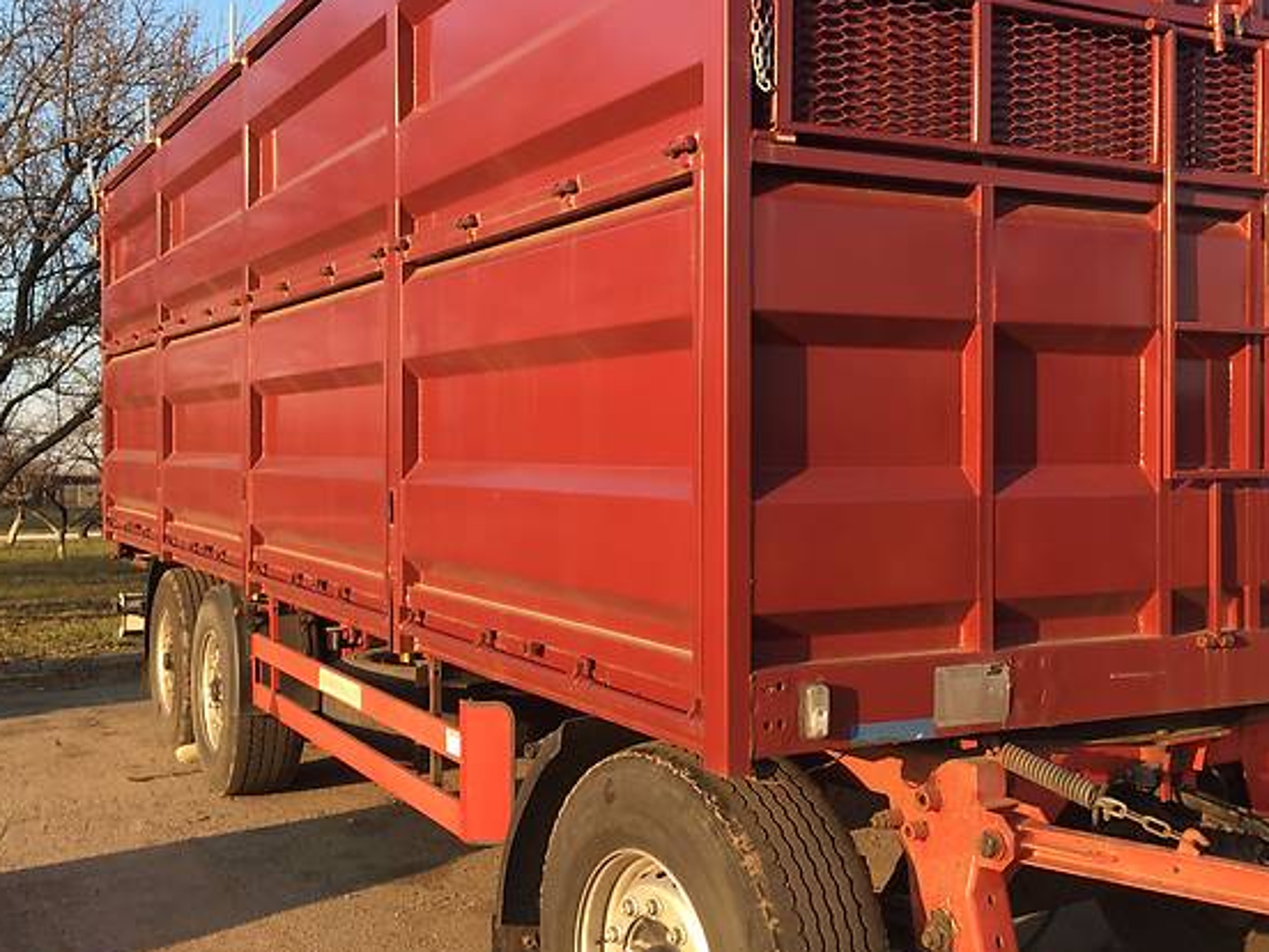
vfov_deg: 34.3
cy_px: 423
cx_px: 761
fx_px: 1540
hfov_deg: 44.6
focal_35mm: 42
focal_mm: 4.2
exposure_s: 1/301
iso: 25
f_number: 2.2
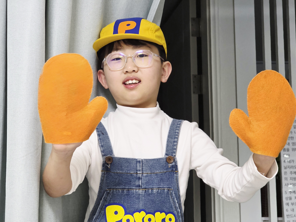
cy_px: 134
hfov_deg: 22.5
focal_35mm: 87
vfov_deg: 17.0
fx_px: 744
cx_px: 135
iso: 320
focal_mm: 7.9
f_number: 2.4
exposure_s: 1/40
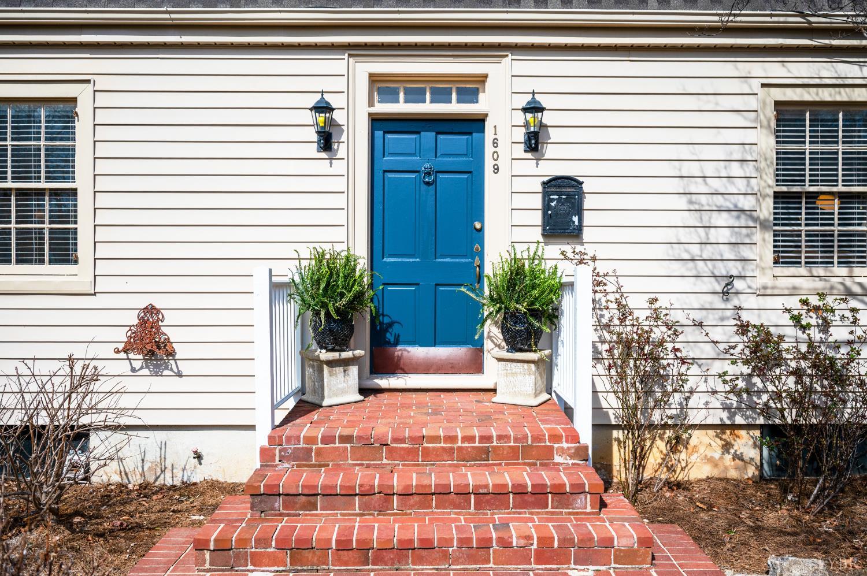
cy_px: 288
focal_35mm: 30
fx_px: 722
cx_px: 434
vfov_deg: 43.5
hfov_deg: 62.0
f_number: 4
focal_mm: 30
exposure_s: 1/2500
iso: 200
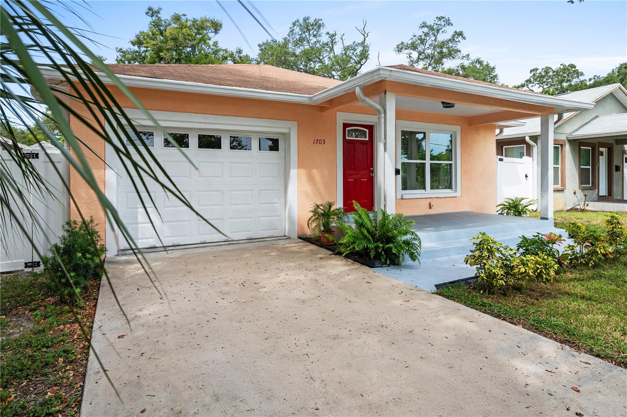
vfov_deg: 61.8
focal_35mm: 20
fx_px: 348
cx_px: 314
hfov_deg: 84.0
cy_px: 208
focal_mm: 20
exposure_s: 1/320
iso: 200
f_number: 8
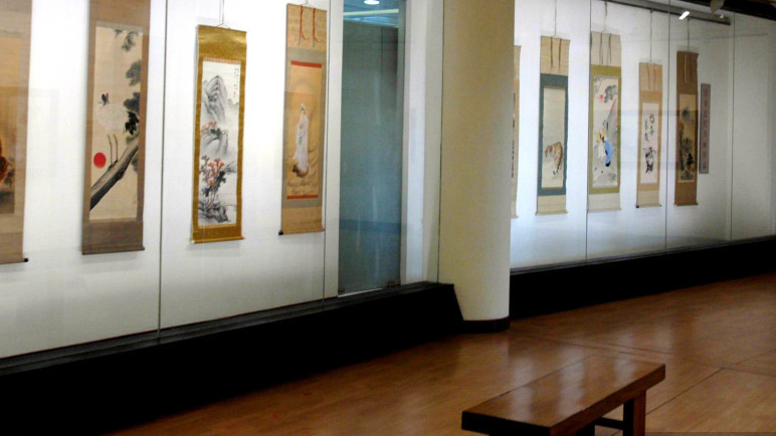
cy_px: 120
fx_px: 1029
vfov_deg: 23.7
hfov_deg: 41.3
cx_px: 347
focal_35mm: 50
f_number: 5
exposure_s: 1/60
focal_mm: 24
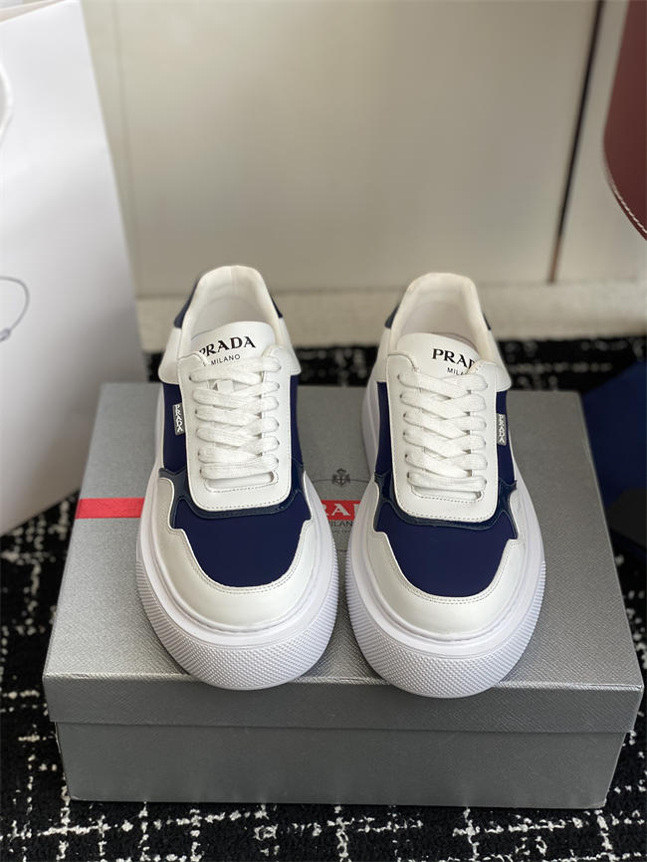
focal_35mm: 52
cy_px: 431
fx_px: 1295
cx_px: 324
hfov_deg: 28.0
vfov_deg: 36.8
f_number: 2
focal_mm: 6
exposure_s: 1/159
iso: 20
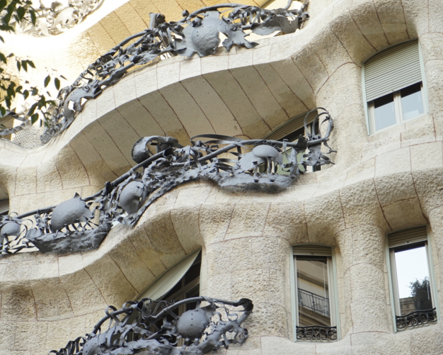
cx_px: 199
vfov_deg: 18.3
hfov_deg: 22.7
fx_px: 1102
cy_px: 186
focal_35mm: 84
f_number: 4
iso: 200
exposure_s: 1/250
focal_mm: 70
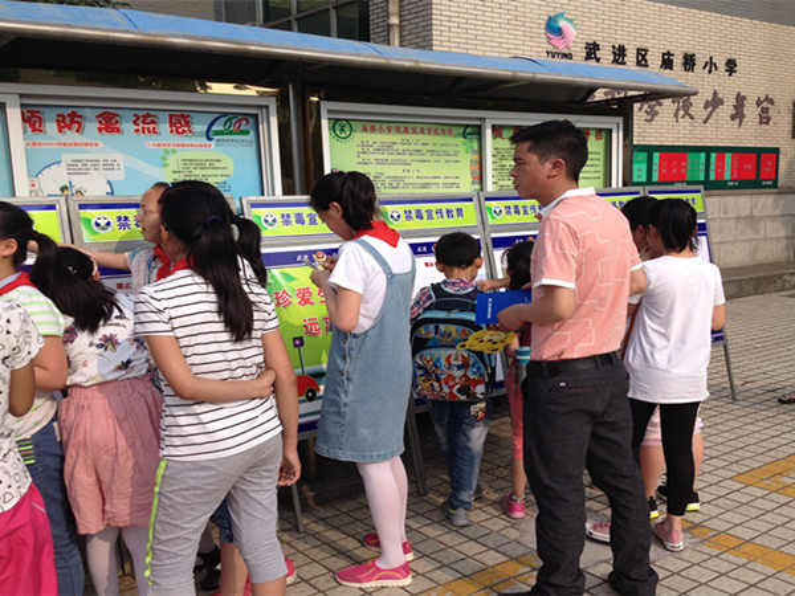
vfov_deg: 40.7
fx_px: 804
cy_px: 298
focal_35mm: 35
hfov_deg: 52.6
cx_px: 398
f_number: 2.4
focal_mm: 4.28
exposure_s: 1/1783
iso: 50
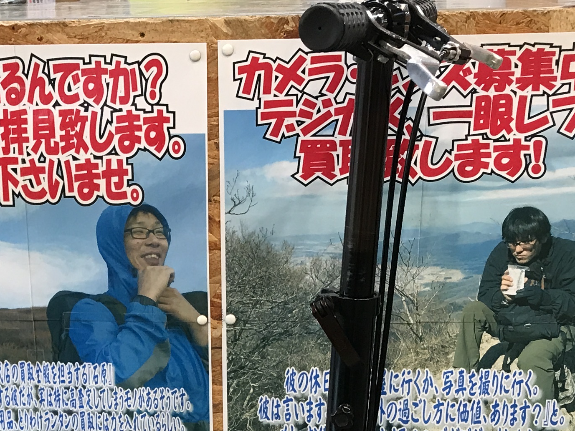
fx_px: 1362
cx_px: 169
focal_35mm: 82
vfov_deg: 17.2
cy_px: 515
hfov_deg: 23.7
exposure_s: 1/20
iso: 40
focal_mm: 3.99
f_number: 1.8
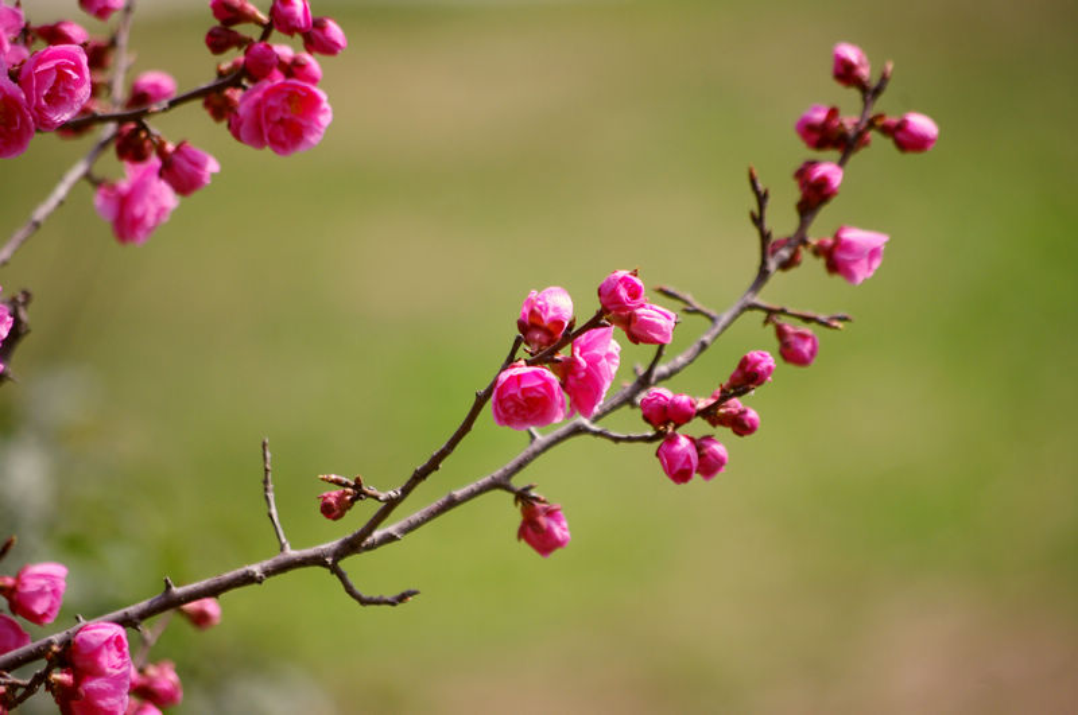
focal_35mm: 300
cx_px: 539
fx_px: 8971
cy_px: 358
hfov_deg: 6.9
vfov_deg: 4.6
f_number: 5.6
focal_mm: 200
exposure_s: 1/800
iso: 200
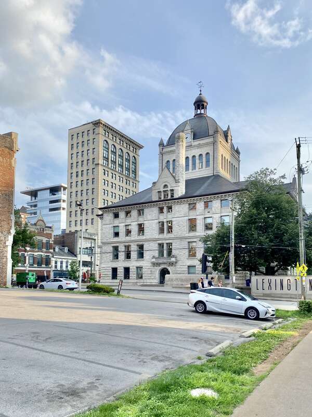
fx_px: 312
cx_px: 156
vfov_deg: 67.3
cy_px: 208
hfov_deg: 53.1
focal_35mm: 26
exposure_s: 1/1346
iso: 32
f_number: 1.8
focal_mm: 4.25
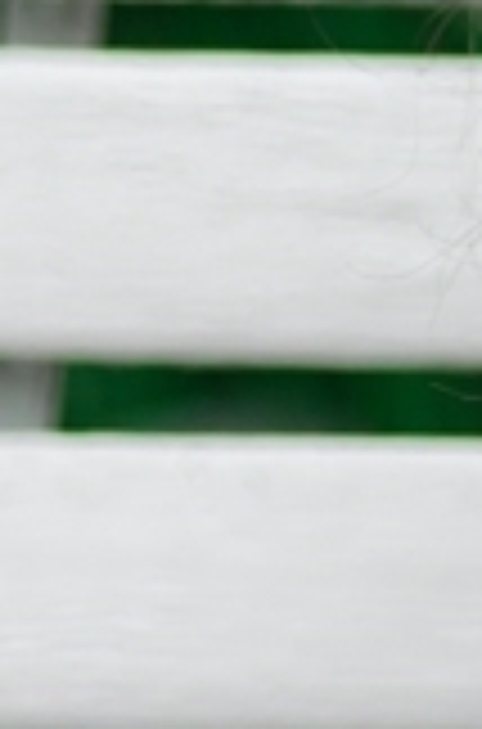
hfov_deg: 1.5
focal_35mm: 932
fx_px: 18837
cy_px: 176
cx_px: 1045
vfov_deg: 2.2
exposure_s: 1/320
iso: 400
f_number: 3.5
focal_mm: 112
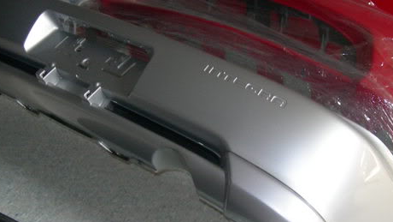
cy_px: 134
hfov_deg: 29.3
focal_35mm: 72
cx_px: 179
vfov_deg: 16.8
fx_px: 750
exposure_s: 1/13.8
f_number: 2.8
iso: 200
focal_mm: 7.8
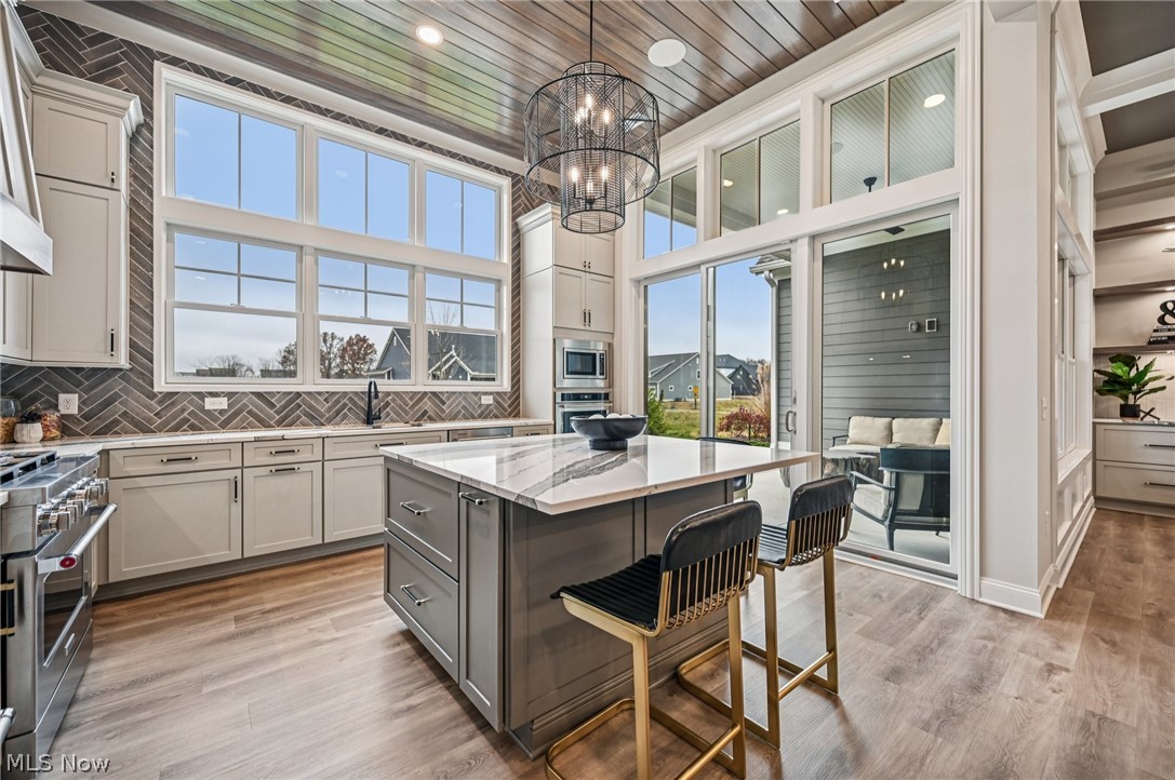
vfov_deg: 81.1
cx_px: 588
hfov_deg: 104.3
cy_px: 390
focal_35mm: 14
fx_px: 456
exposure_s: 1/125
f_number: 4
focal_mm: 14
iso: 400
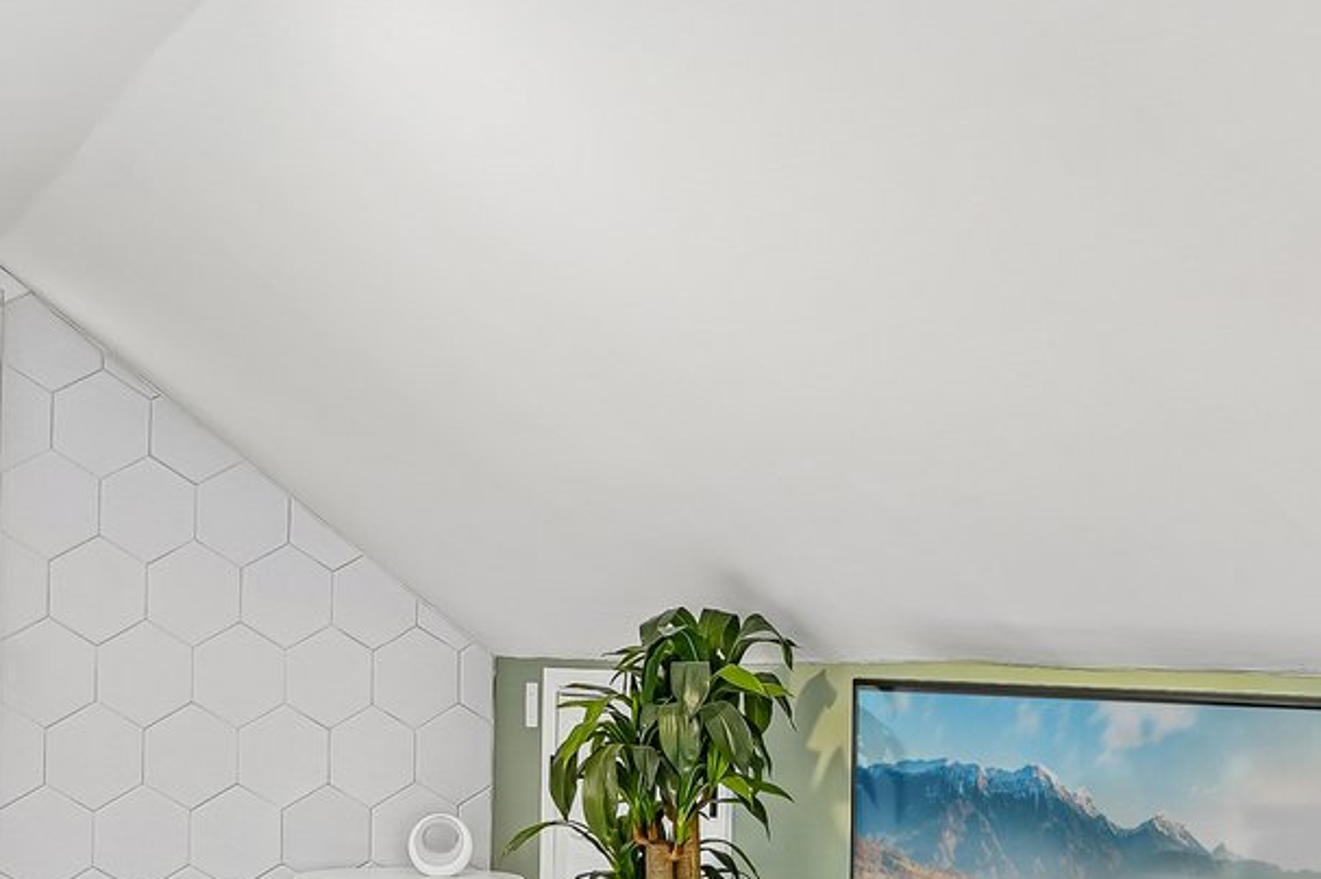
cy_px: 669
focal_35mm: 54
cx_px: 538
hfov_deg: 36.8
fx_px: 1980
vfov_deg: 24.7
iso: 400
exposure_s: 1/10
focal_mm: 16
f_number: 8
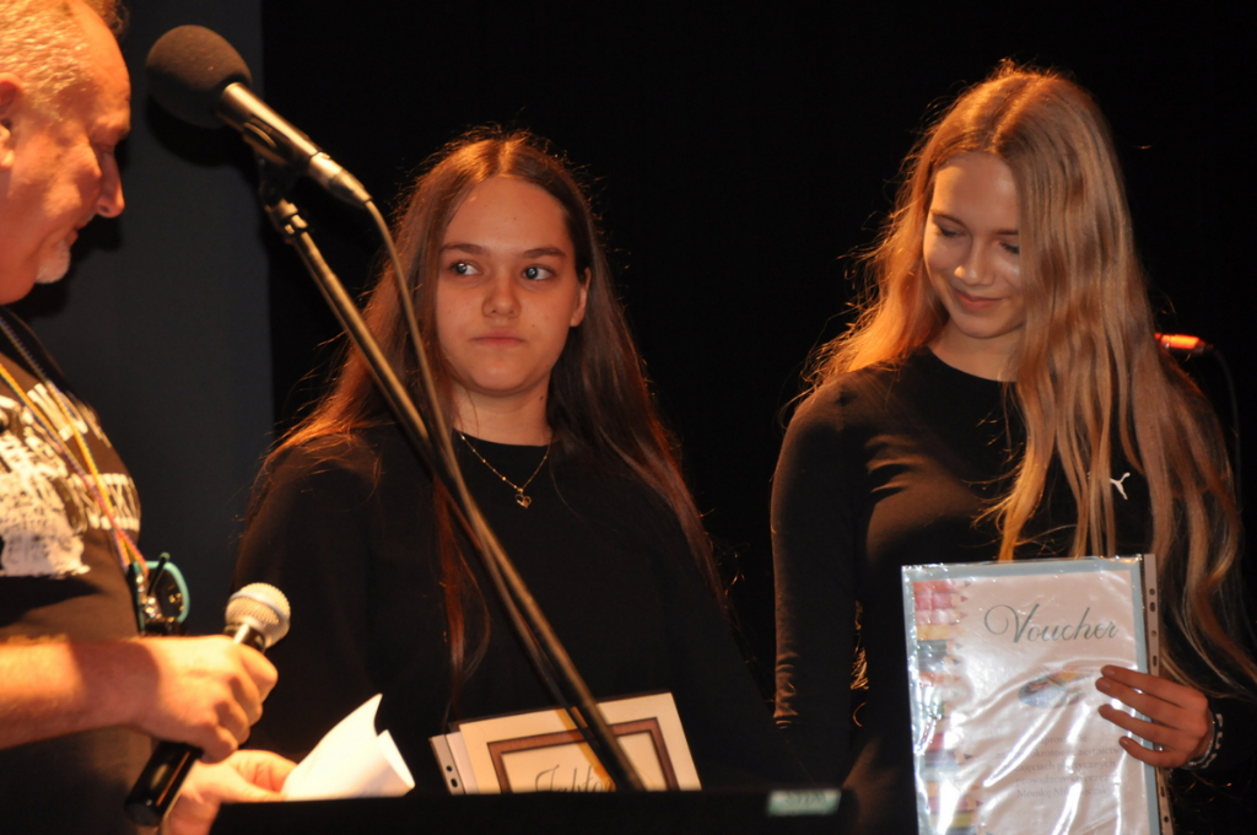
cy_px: 418
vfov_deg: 4.6
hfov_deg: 6.9
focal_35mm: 300
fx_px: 10462
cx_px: 628
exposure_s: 1/60
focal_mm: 200
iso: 800
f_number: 6.3
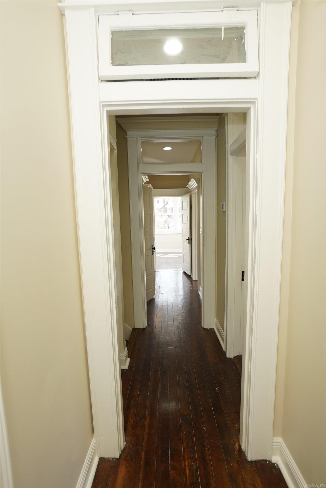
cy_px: 244
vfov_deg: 90.0
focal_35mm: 18
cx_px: 163
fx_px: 244
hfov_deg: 67.4
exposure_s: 1/125
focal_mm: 12
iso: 400
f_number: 4.5
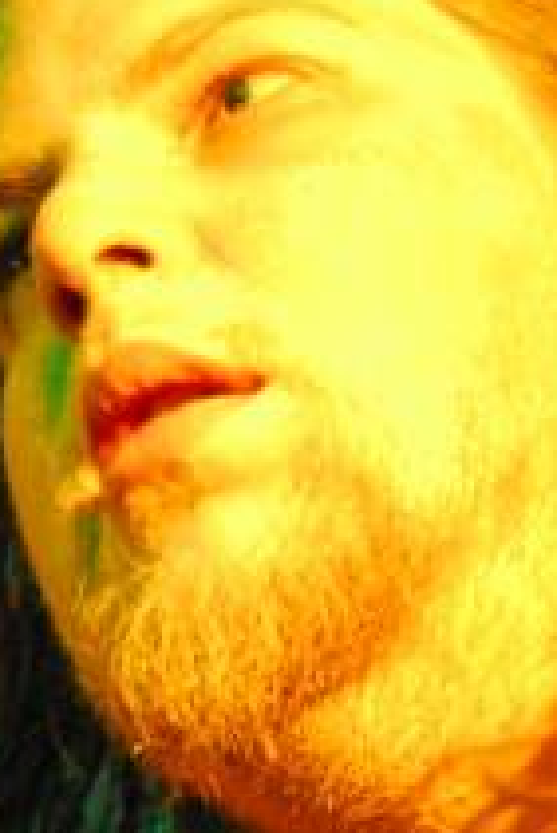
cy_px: 284
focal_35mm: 349
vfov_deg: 5.9
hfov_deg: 3.9
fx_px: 8086
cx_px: 201
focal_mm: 70
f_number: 3
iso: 1600
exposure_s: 1/50
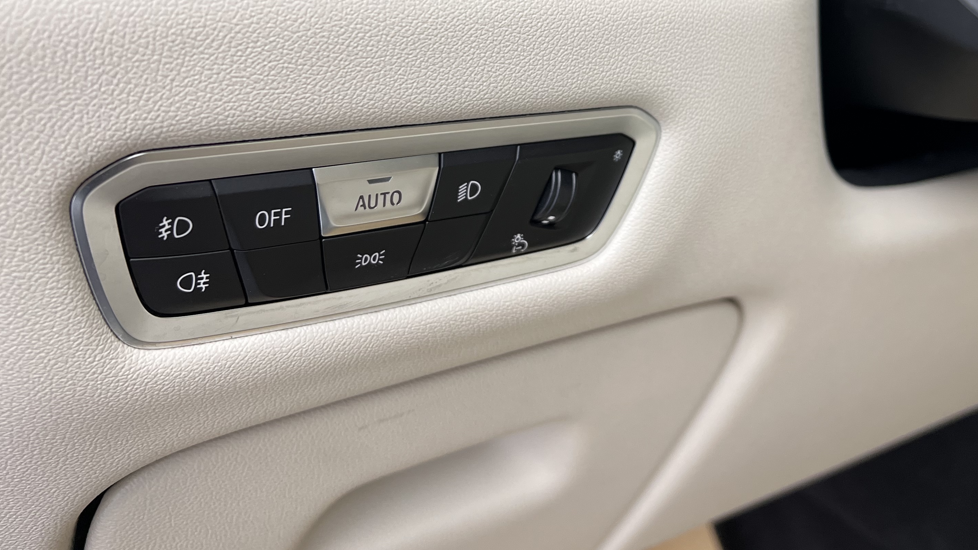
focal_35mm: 40
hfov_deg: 50.3
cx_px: 555
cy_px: 68
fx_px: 1037
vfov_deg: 28.7
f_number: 1.5
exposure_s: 1/100
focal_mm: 5.7
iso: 100
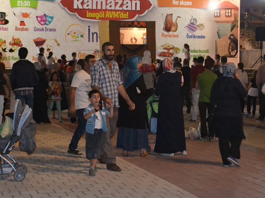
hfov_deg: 25.3
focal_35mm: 77
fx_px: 589
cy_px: 80
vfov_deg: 19.1
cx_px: 107
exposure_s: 1/60
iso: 3200
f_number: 5
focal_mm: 34
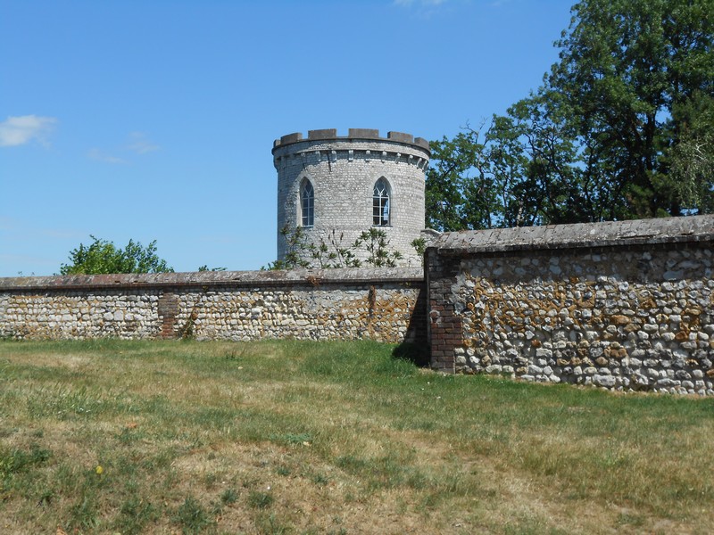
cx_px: 357
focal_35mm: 49
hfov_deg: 38.9
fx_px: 1011
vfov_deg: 29.7
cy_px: 268
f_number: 4.8
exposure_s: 1/640
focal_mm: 8.8
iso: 80
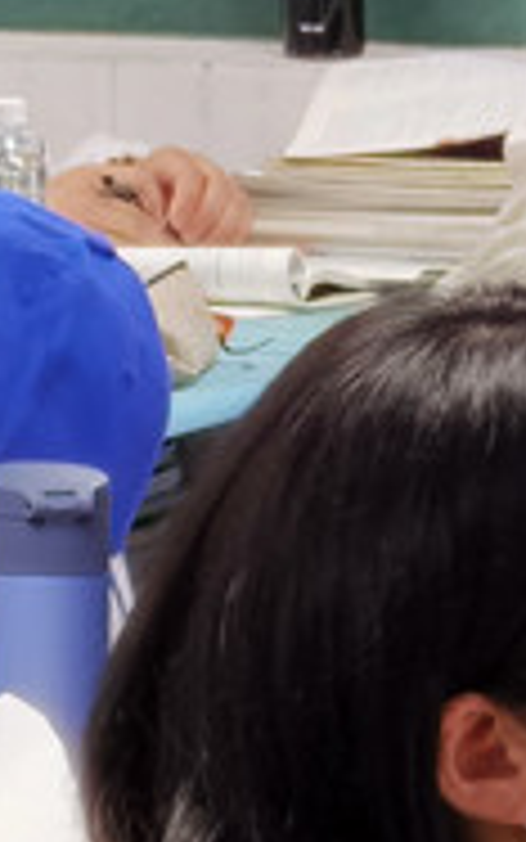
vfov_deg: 4.7
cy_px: 351
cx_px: 207
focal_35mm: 448
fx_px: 10268
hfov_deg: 2.9
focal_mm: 6.71
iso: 80
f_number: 1.9
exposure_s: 1/50
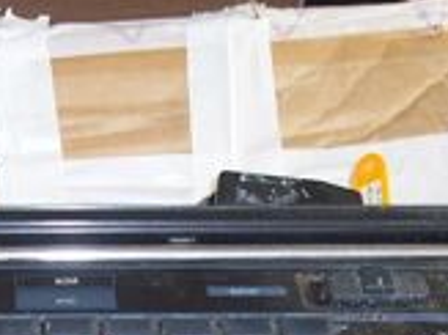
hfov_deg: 19.4
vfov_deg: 14.2
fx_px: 1293
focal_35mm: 100
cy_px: 428
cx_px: 74
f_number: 2.7
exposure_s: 1/60
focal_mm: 5.6
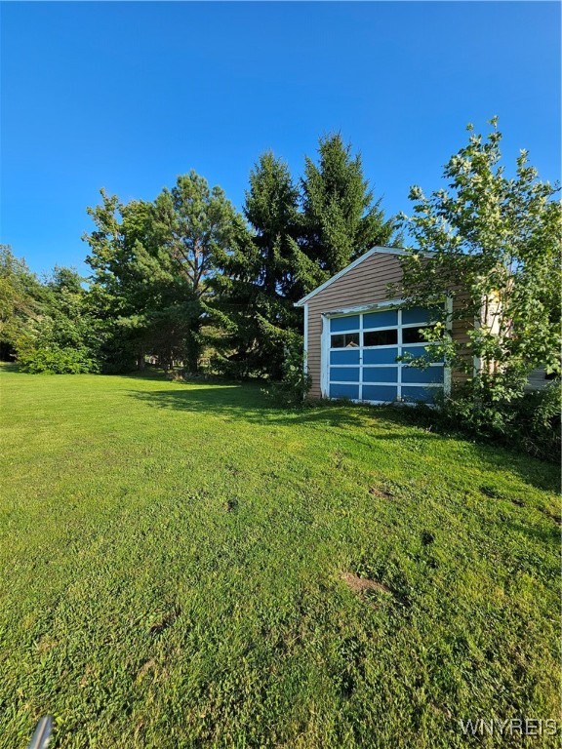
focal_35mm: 13
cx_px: 281
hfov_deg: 89.9
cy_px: 374
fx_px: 281
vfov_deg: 106.2
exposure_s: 1/1114
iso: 50
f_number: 2.2
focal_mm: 2.2
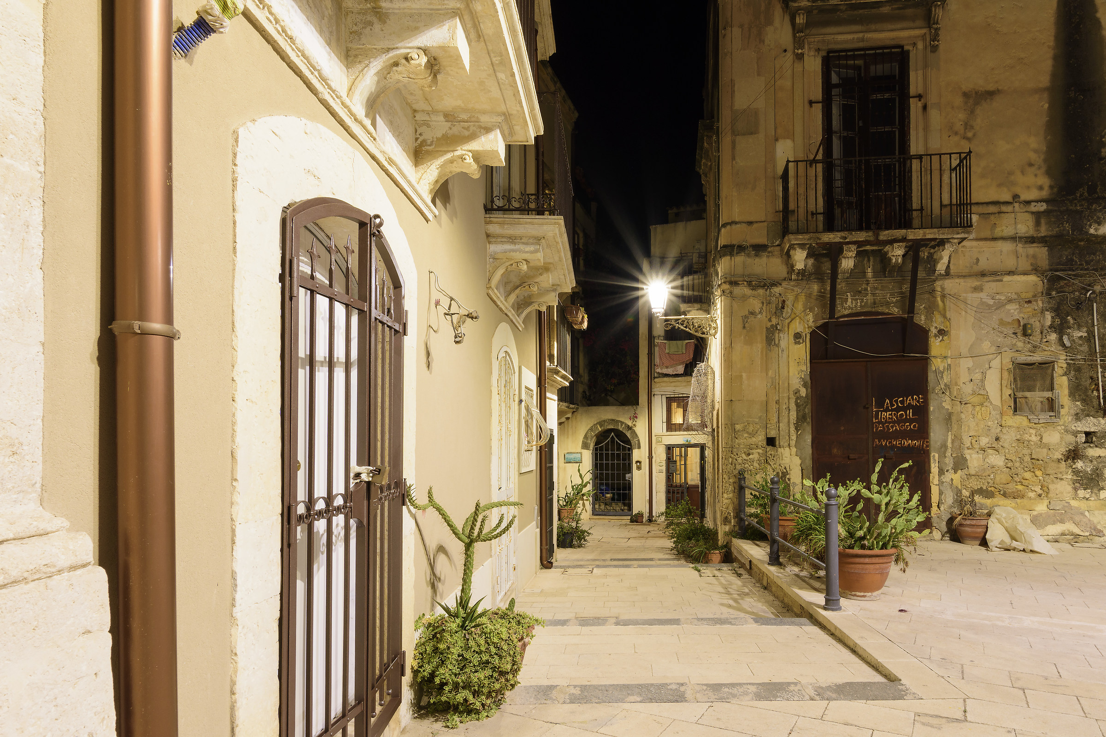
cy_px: 368
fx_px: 599
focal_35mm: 20
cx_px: 553
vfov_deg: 63.2
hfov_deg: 85.4
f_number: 11
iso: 100
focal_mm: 13
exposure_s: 5
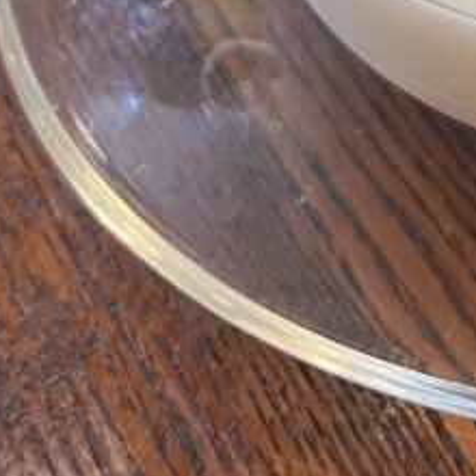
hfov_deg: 15.6
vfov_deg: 14.7
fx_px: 1665
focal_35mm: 107
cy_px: -320
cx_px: 595
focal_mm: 5.1
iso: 160
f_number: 1.6
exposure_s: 1/60
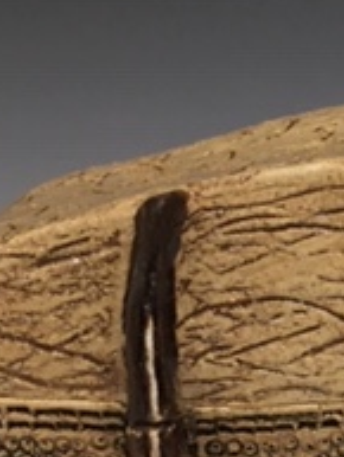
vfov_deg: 20.1
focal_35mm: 96
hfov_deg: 14.7
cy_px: 386
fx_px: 1271
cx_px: 458
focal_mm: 4.15
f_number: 2.2
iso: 80
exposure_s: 1/30
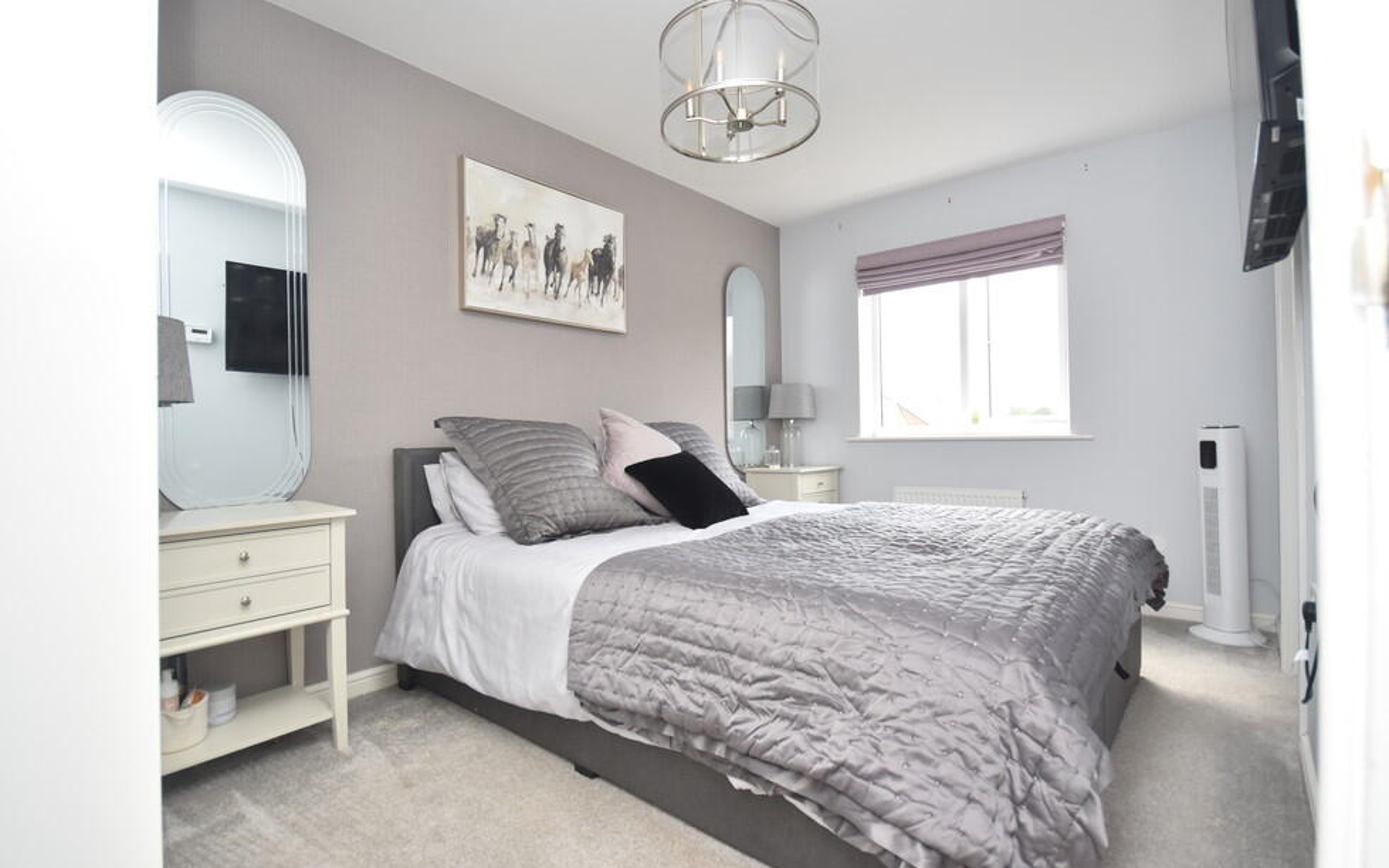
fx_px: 606
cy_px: 426
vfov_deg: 71.3
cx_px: 670
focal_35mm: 16
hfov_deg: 97.8
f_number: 5
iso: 720
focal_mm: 10
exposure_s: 1/200
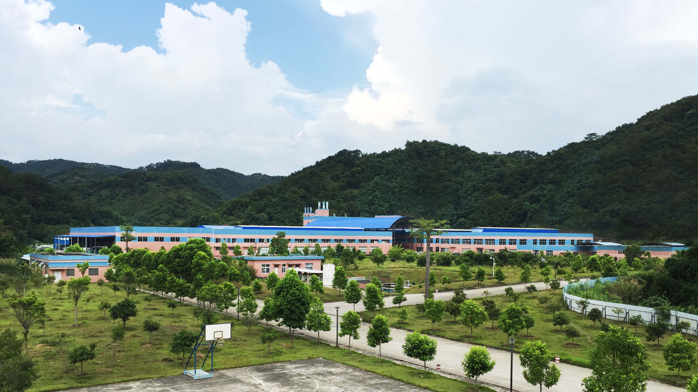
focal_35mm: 33
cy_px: 264
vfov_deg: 35.3
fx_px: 611
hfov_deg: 59.5
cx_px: 362
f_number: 2.2
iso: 32
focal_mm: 4.15
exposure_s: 1/1041
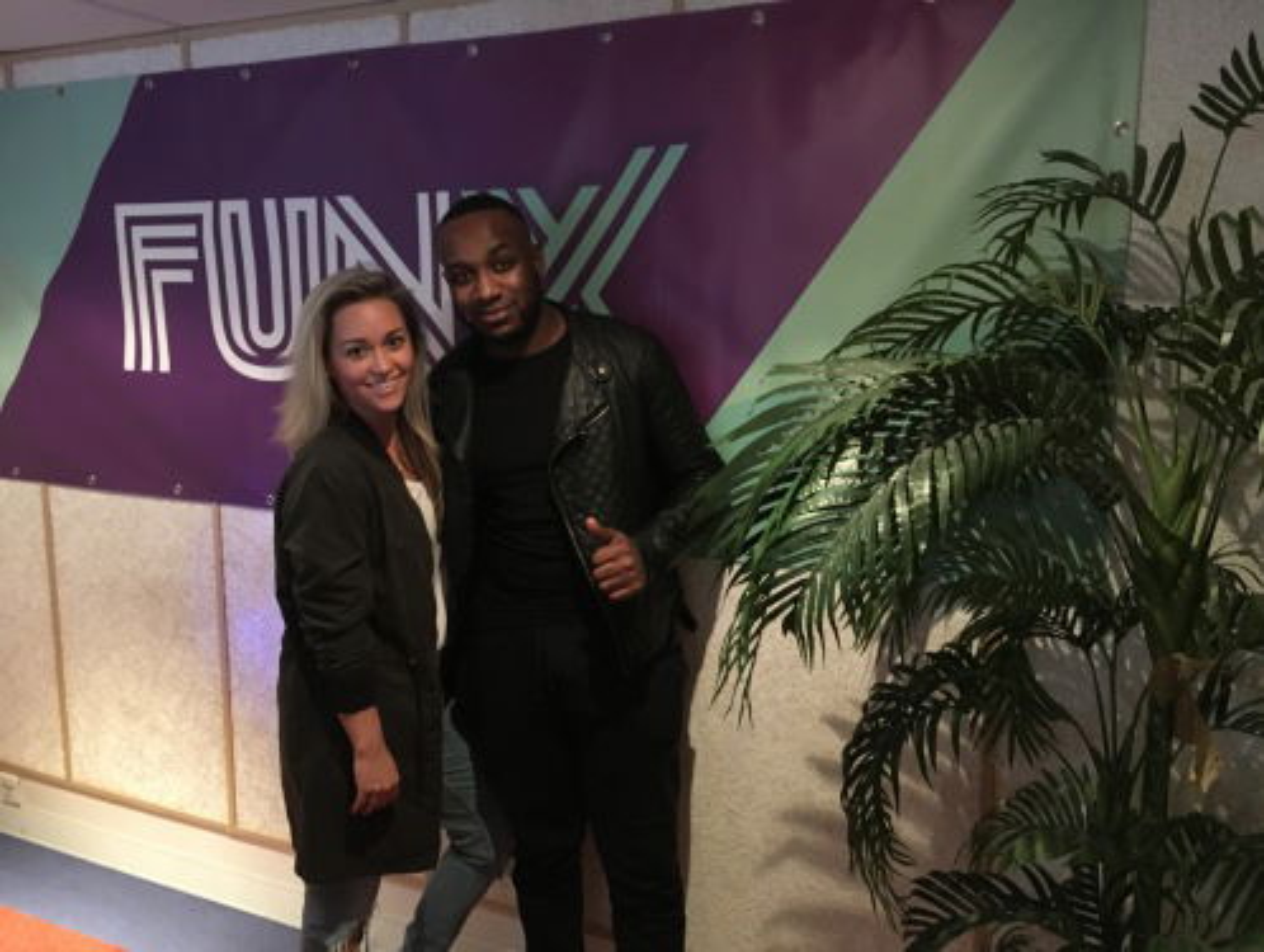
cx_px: 632
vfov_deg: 48.3
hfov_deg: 61.6
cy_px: 476
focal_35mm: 29
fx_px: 1060
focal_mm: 4.15
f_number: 2.2
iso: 500
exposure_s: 1/17
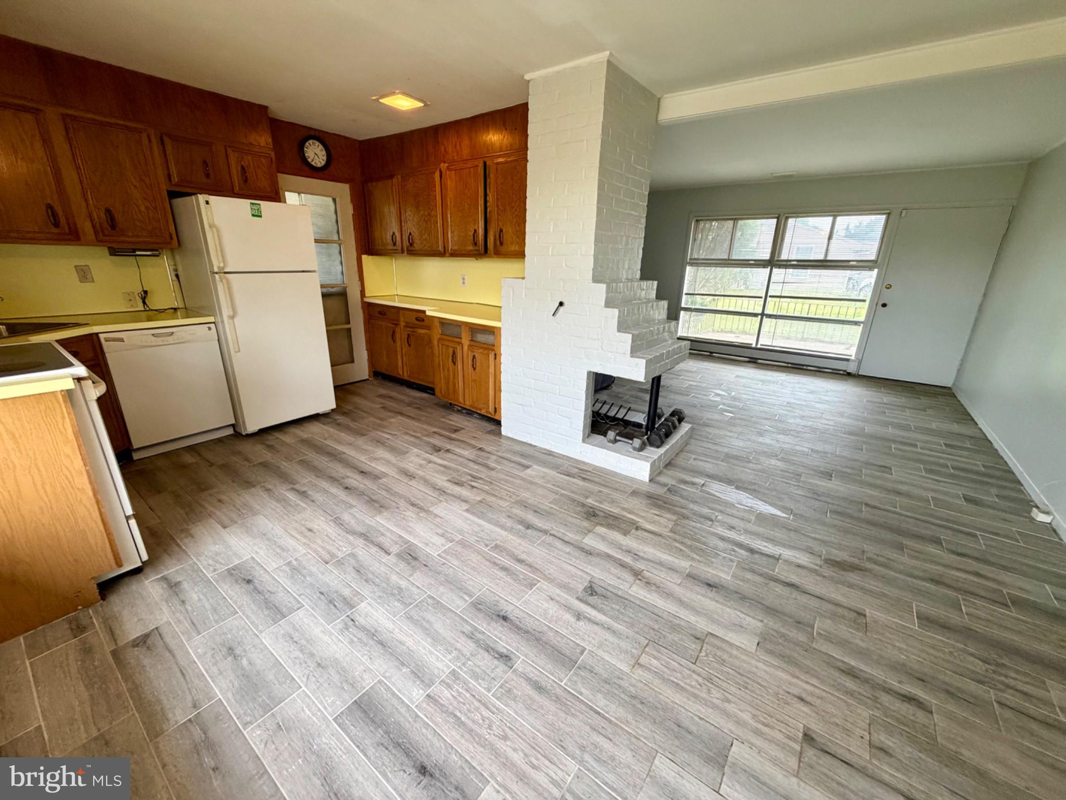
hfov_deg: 102.1
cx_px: 533
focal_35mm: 14
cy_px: 400
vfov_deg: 85.7
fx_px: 431
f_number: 2.2
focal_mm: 2.22
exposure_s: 1/60
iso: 250
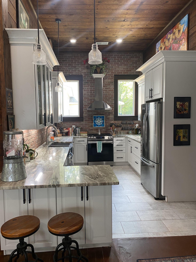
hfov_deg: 53.1
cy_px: 131
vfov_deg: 67.3
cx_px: 98
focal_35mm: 26
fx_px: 196
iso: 100
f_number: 1.8
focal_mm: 4.25
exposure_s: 1/60
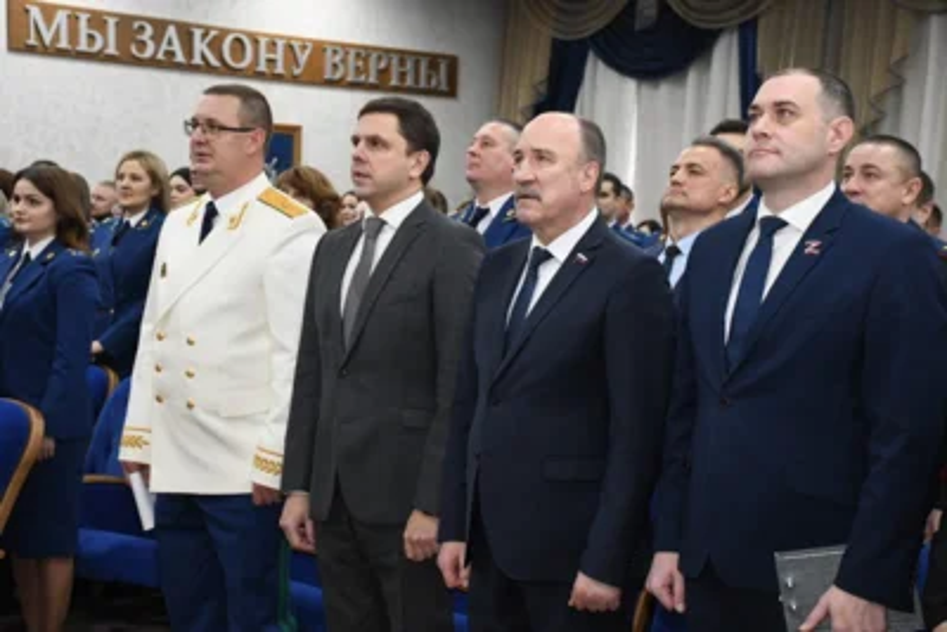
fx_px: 1895
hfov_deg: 28.1
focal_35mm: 72
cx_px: 474
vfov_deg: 18.9
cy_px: 316
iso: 2500
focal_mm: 48
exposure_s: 1/125
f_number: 5.6
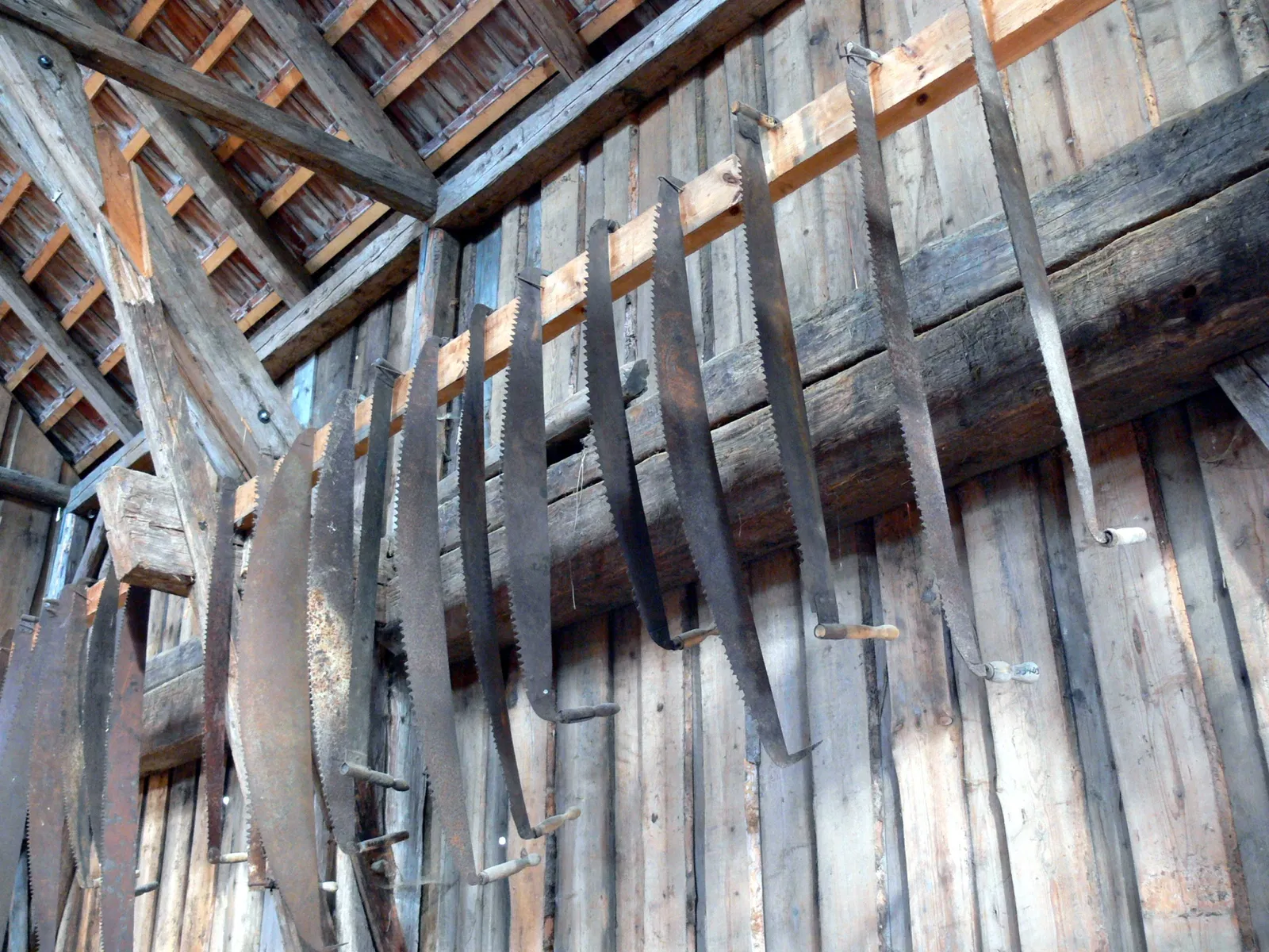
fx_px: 1283
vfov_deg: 40.7
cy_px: 476
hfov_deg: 52.6
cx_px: 634
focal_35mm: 35
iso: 200
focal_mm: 7.4
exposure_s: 1/8
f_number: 2.8
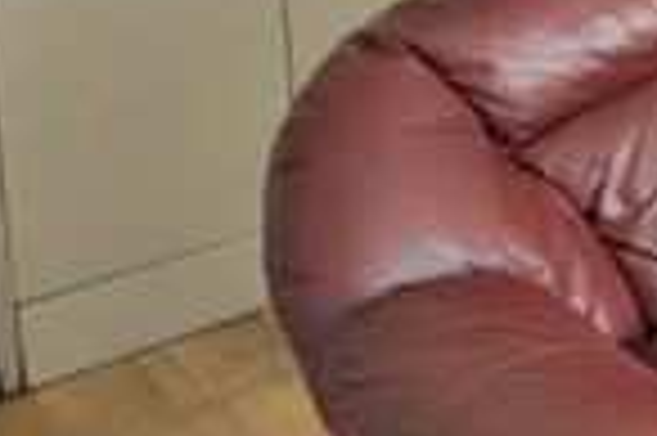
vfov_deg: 16.4
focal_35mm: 72
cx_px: 1472
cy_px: -308
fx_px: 1313
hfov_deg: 16.4
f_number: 3.5
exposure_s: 1/20
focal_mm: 10
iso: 125
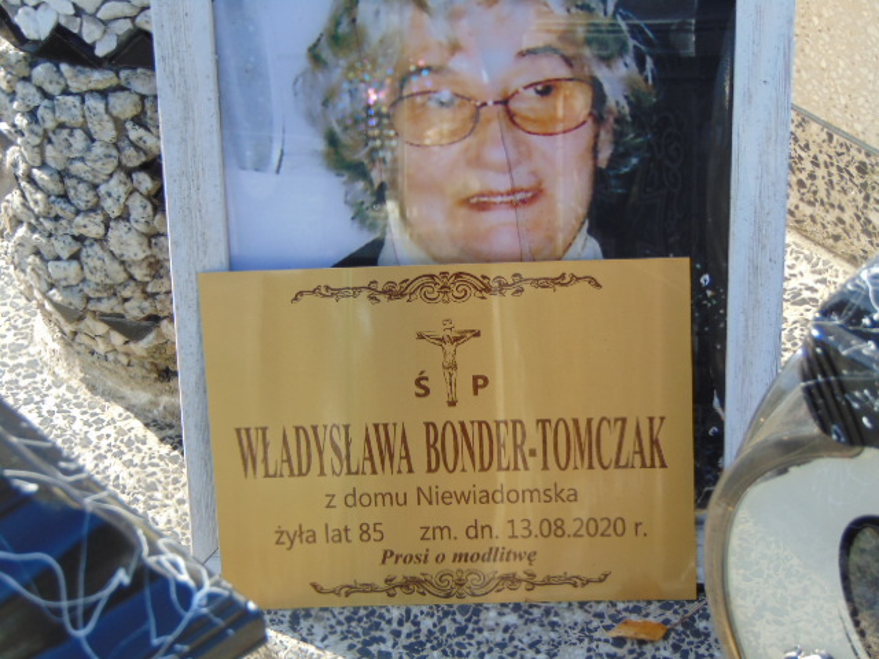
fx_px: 2742
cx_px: 440
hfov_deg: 18.2
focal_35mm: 108
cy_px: 330
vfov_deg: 13.7
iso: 80
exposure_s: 1/200
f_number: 3.9
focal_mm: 19.4
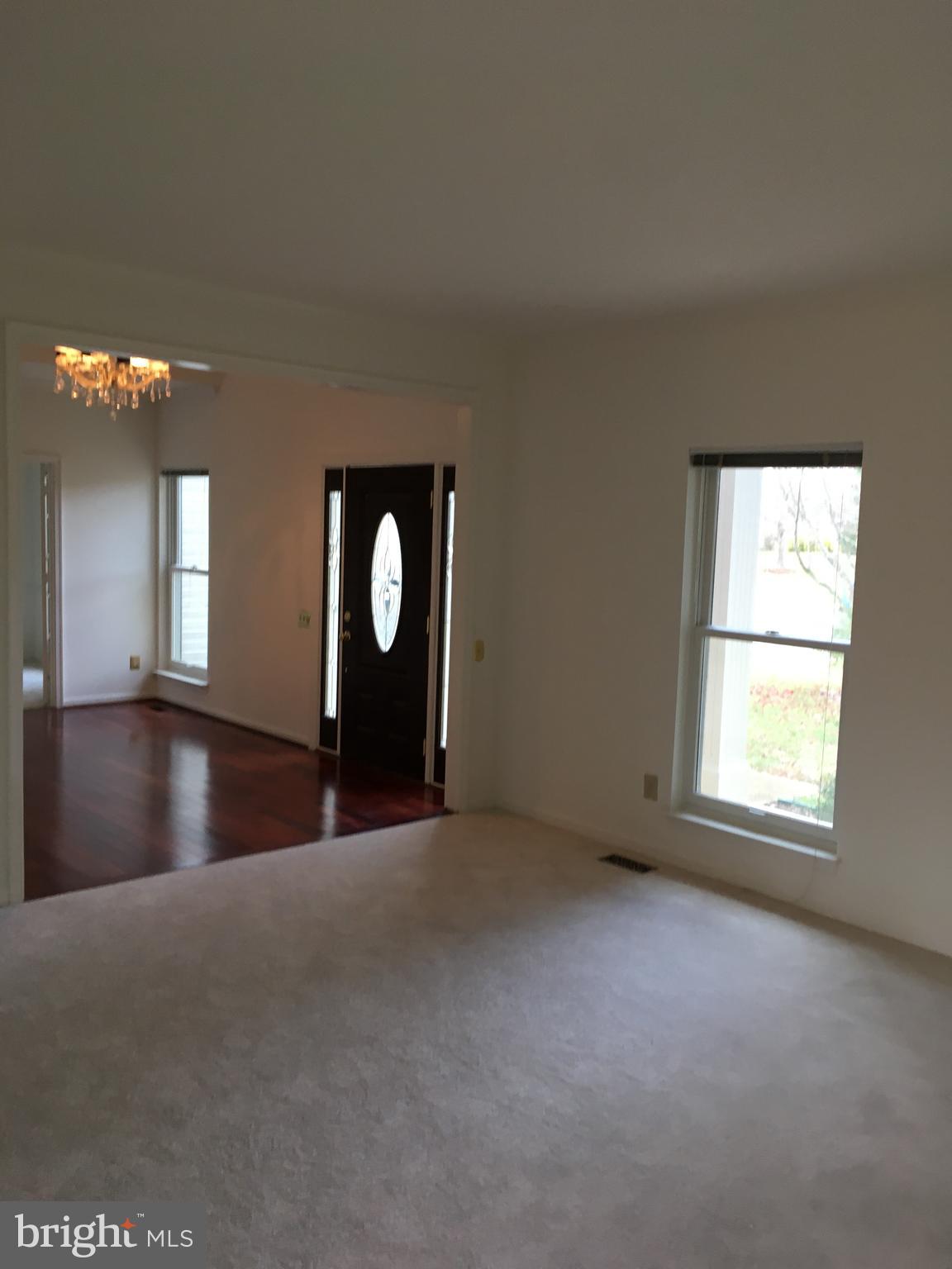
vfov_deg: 61.7
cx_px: 476
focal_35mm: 29
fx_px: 1063
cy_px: 634
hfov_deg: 48.2
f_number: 2.2
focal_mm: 4.15
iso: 50
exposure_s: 1/30
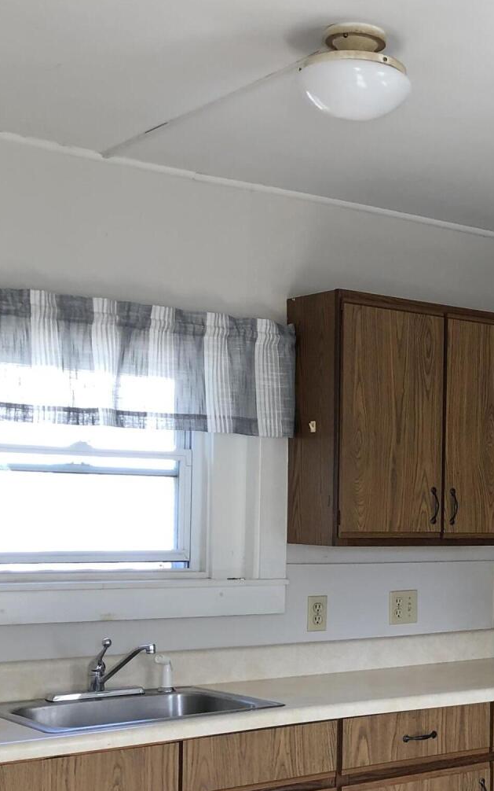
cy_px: 539
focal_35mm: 59
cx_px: 533
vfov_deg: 34.2
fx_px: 1271
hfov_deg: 21.0
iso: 20
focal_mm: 3.99
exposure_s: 1/40
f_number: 1.8
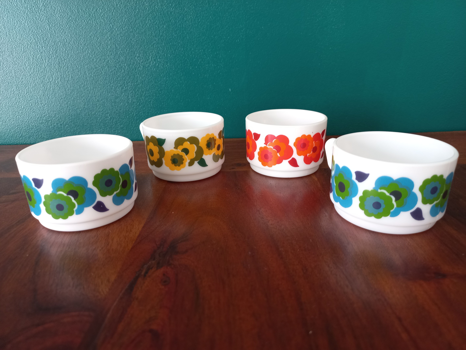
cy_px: 175
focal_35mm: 25
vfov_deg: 54.9
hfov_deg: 69.4
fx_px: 337
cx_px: 233
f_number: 1.8
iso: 200
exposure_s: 1/50
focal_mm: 4.6
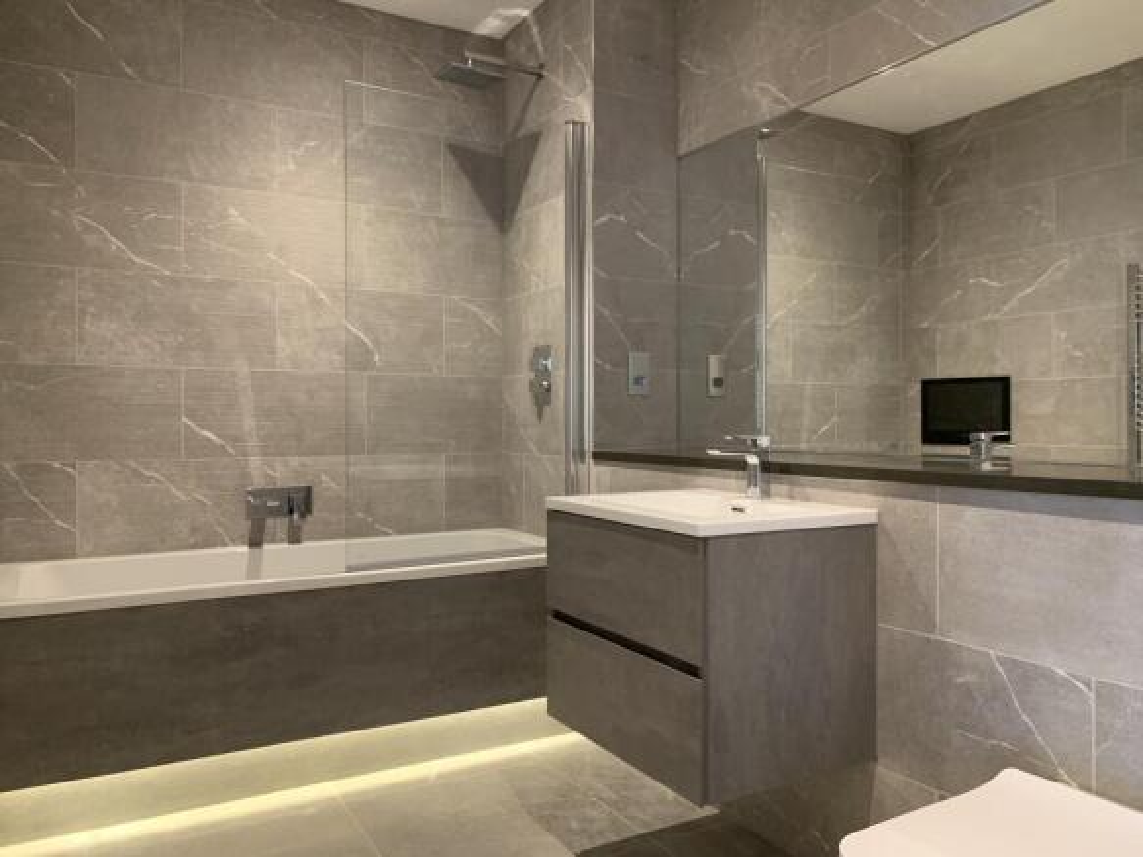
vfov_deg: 53.0
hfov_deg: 67.3
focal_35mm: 26
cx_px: 572
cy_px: 428
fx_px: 858
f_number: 1.8
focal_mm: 4.25
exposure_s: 1/50
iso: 250
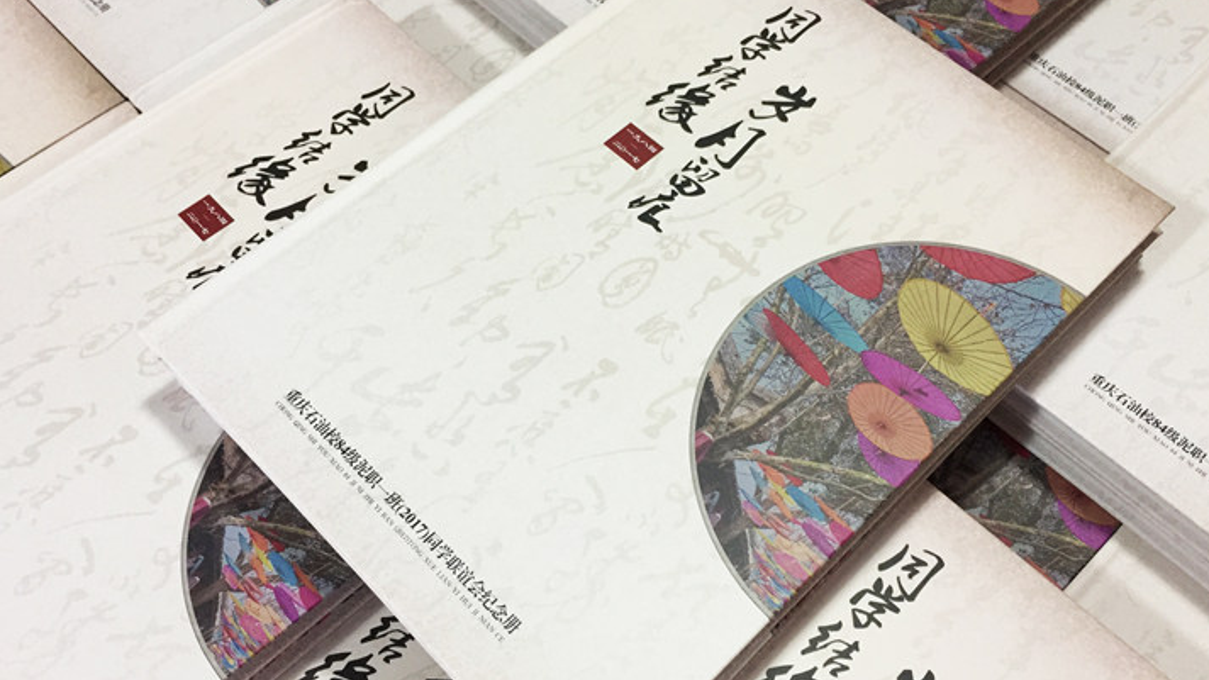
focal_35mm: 35
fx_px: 1122
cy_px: 358
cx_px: 643
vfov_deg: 33.7
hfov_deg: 56.6
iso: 160
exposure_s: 1/33
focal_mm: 4.15
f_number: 2.2
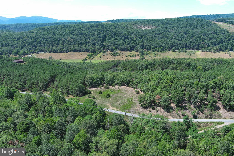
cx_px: 117
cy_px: 78
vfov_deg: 45.0
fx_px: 188
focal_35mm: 29
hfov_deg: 63.7
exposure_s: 1/529
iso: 100
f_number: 2.8
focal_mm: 10.57
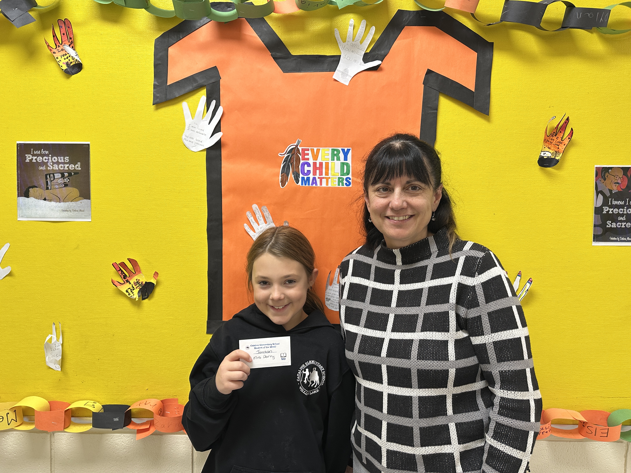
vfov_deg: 56.8
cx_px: 316
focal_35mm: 24
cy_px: 236
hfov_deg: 71.6
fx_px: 437
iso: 160
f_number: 1.78
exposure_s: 1/60
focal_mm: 6.86
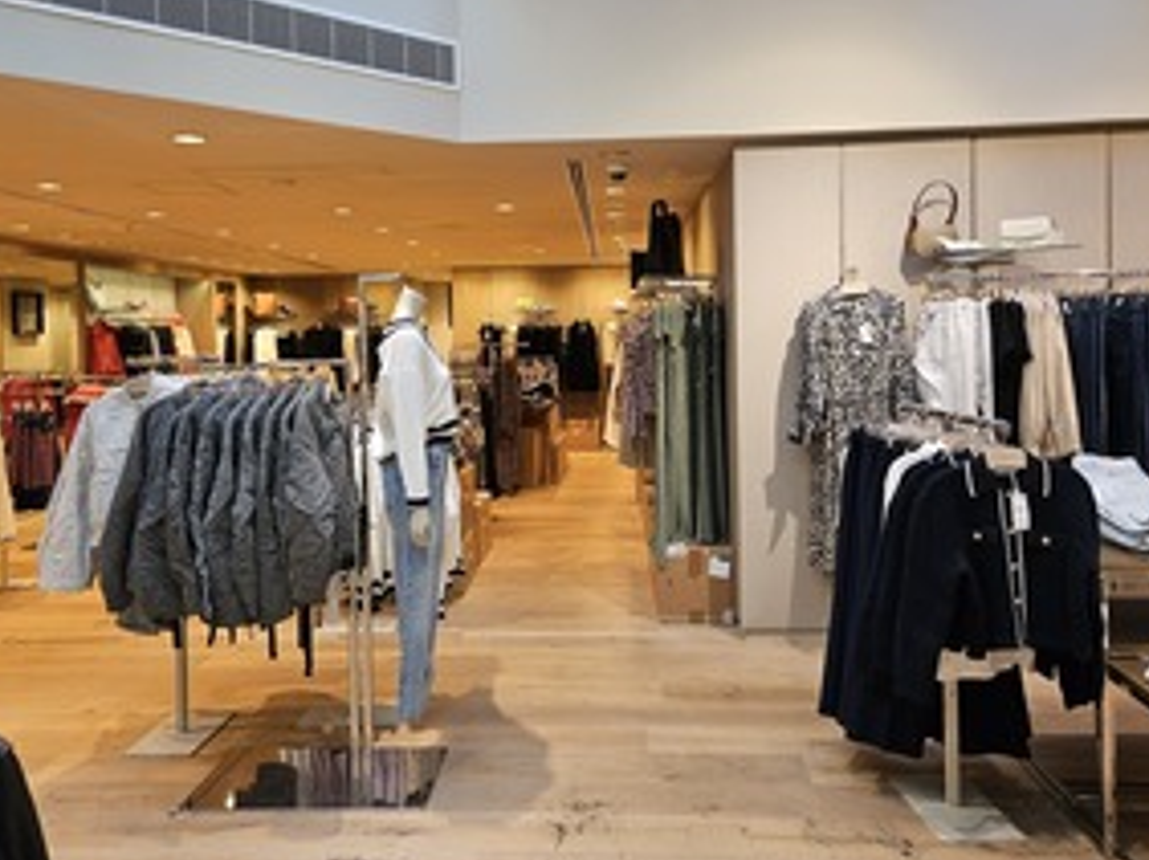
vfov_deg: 48.0
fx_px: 962
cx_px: 556
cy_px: 359
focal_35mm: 29
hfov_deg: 61.7
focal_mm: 5.4
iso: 100
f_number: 1.8
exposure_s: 1/100
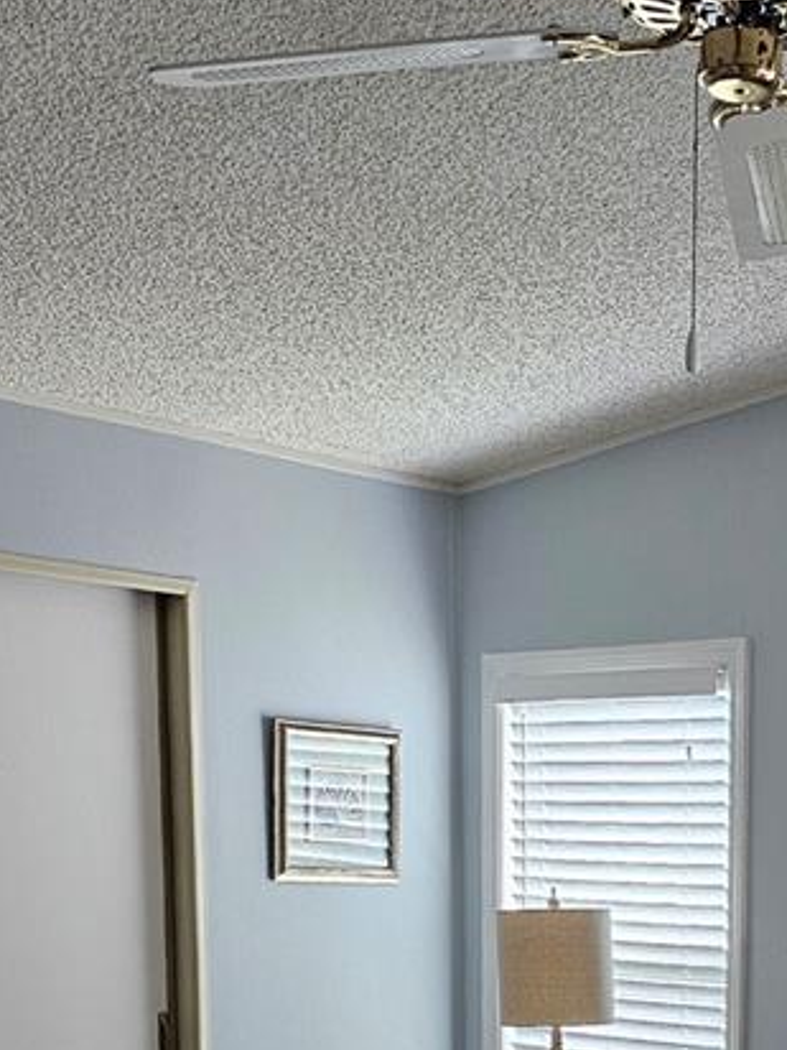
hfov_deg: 21.2
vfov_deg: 26.3
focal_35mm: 67
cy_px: 1203
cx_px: 795
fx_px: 2031
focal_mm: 6.3
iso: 400
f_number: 1.7
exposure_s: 1/120
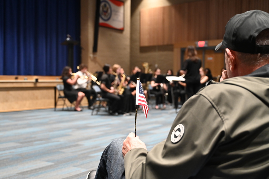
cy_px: 90
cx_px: 134
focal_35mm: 44
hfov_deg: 44.5
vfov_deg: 30.5
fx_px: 329
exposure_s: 1/100
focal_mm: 44
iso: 3200
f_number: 4
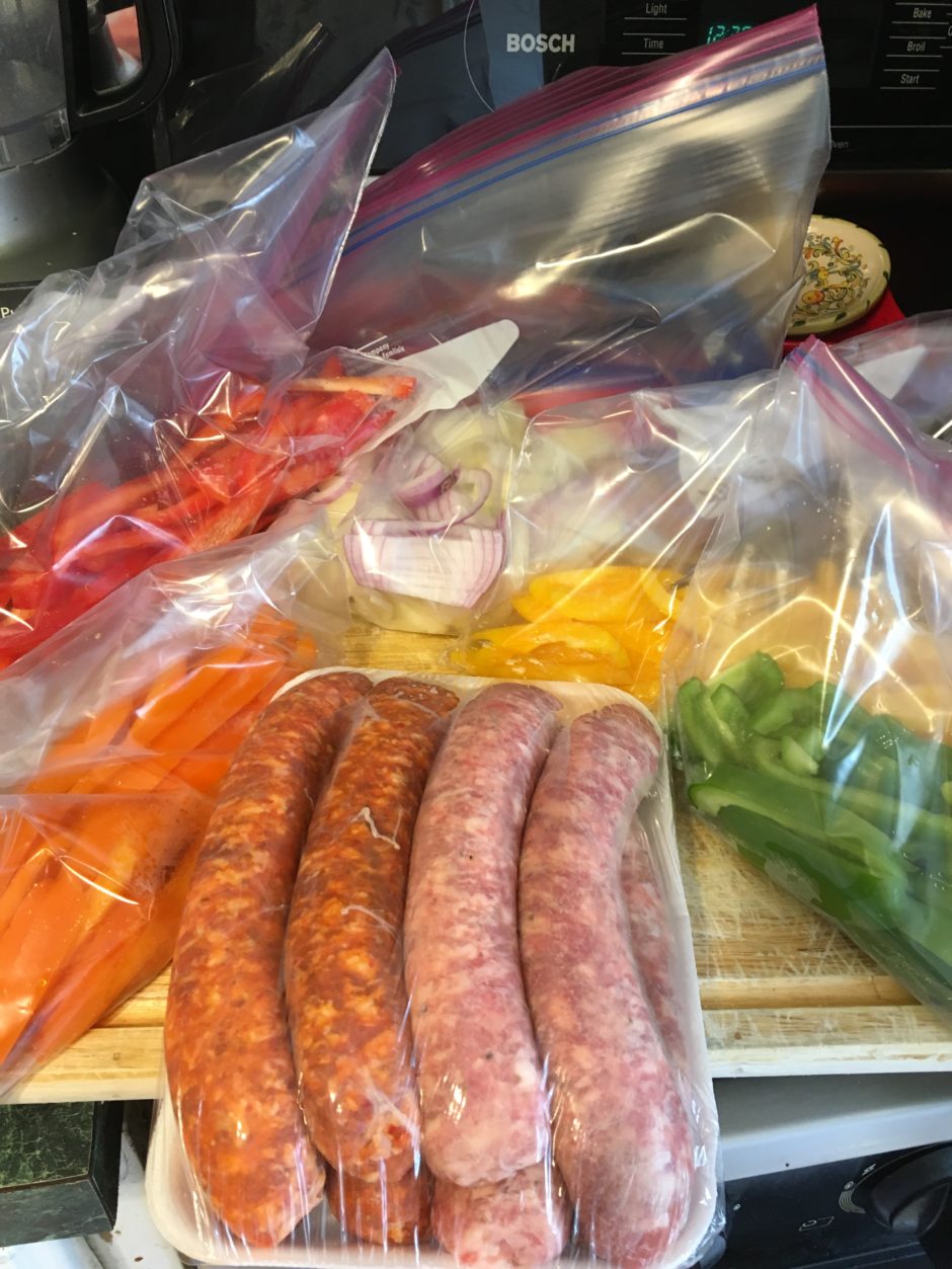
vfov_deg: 61.7
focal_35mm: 29
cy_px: 634
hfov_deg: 48.2
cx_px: 476
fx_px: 1063
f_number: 2.2
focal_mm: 4.15
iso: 100
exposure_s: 1/30
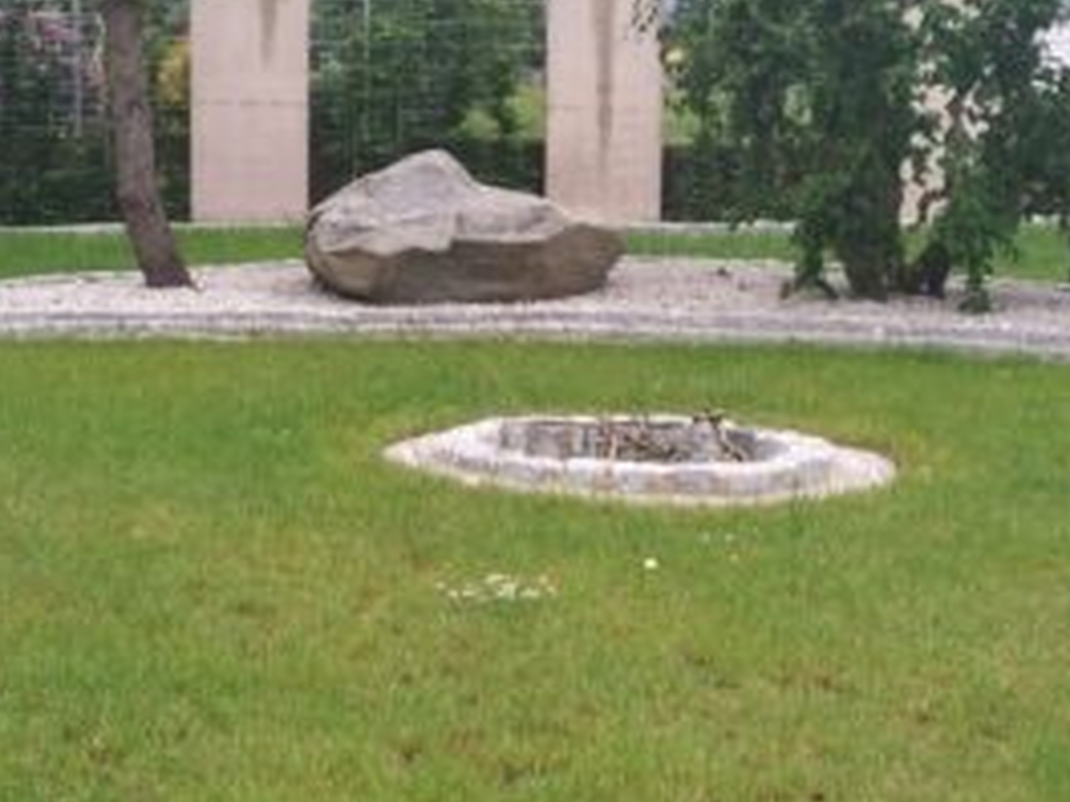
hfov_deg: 23.8
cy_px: 284
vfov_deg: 18.0
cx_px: 563
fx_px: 2535
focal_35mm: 82
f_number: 2.4
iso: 64
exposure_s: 1/100
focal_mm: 5.54
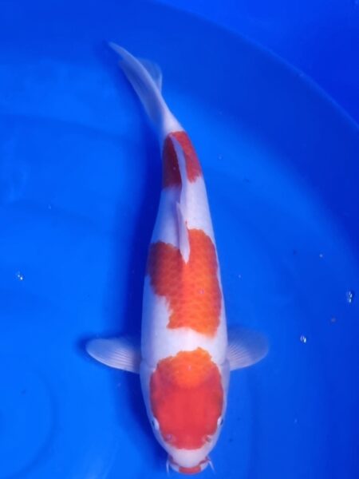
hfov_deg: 53.1
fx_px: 360
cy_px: 240
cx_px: 180
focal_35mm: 26
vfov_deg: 67.3
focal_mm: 5.4
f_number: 1.8
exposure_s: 1/50
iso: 400
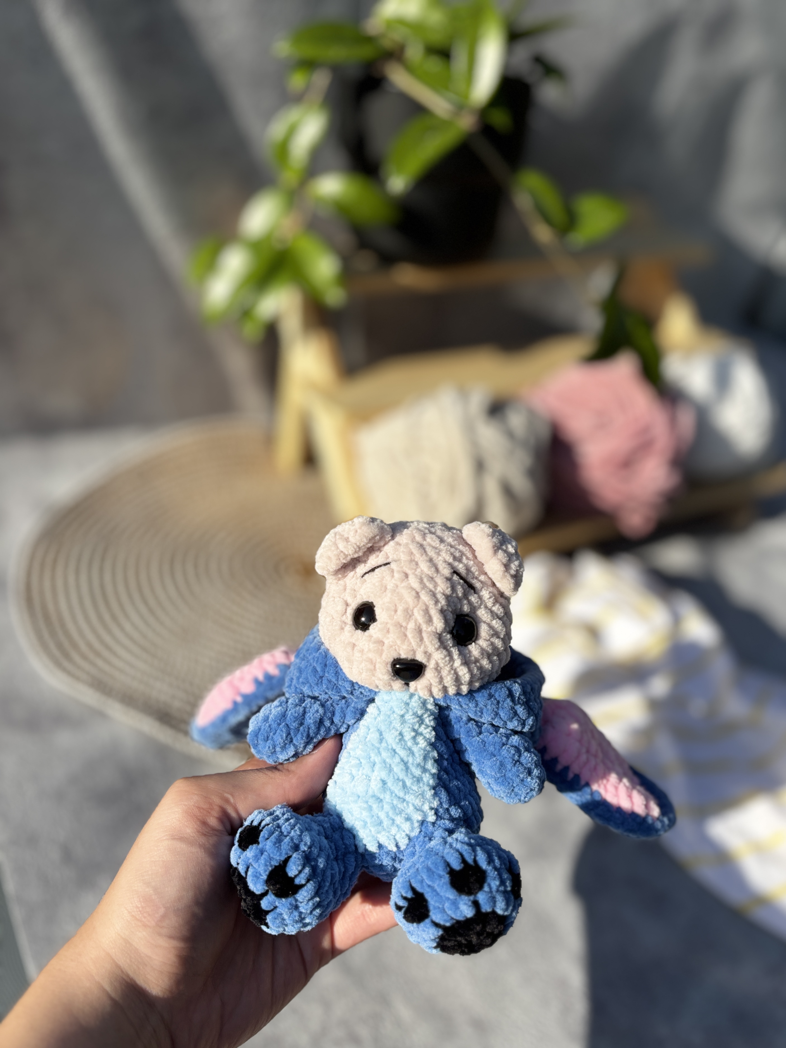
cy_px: 524
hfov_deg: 53.0
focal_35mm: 26
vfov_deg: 67.3
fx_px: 787
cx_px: 393
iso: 50
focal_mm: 5.96
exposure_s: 1/3937
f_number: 1.6
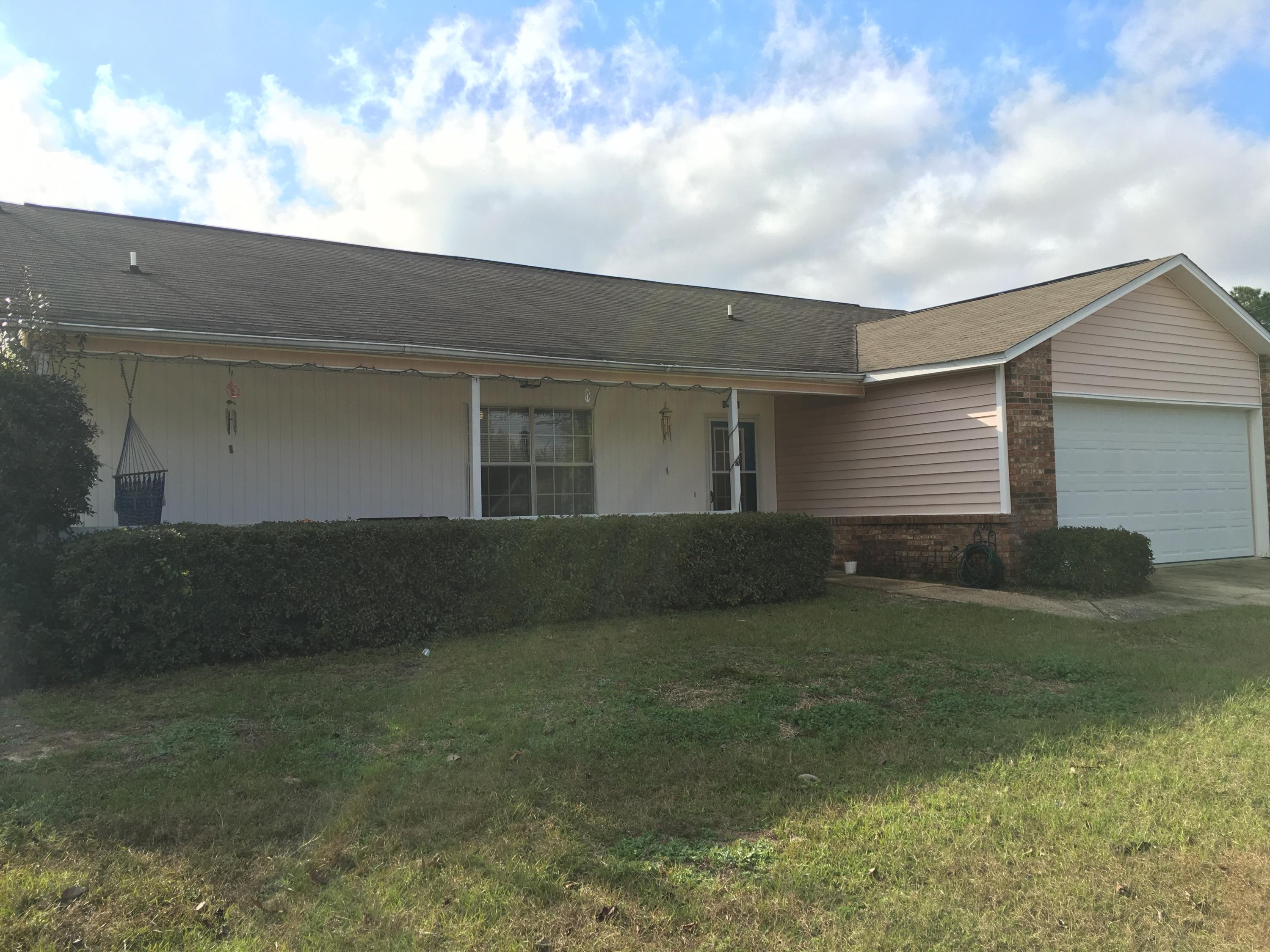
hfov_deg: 61.7
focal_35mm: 29
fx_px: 1064
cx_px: 635
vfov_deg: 48.2
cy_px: 476
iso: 25
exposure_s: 1/746
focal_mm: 4.15
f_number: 2.2
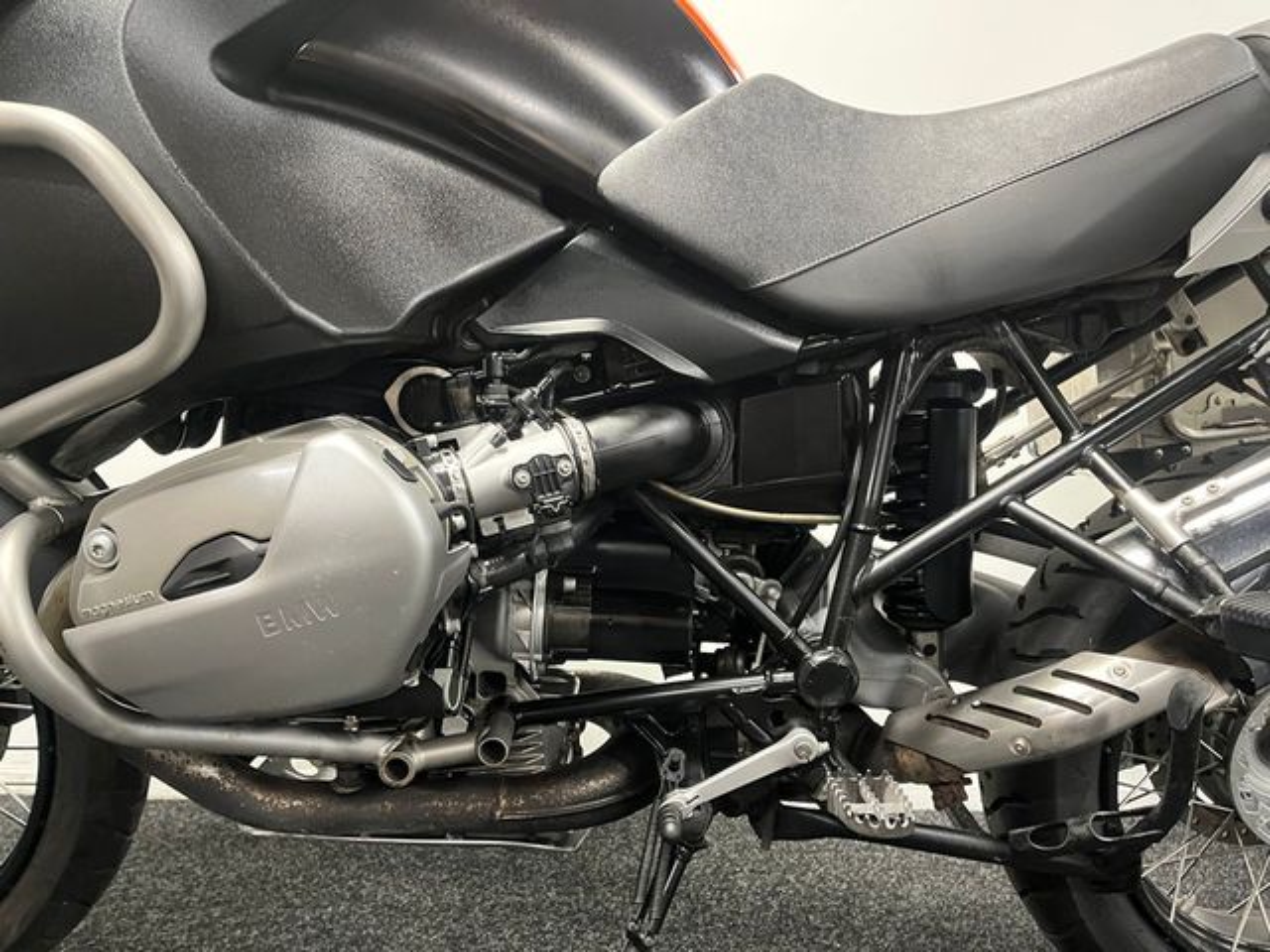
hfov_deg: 67.3
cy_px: 476
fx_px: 954
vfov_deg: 53.1
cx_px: 635
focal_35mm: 26
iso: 640
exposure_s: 1/33
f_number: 1.6
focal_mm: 5.1
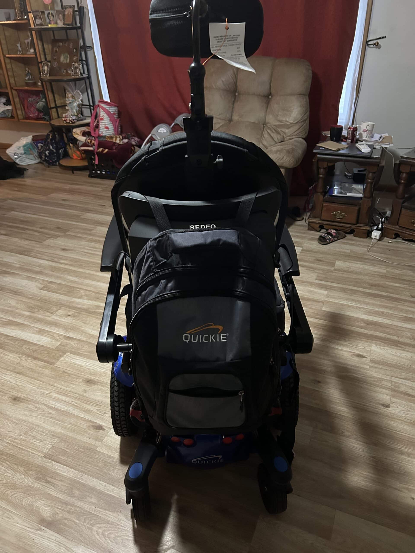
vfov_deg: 67.3
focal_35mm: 26
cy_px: 276
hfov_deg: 53.1
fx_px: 416
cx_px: 208
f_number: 1.5
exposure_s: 1/30
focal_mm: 5.7
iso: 640
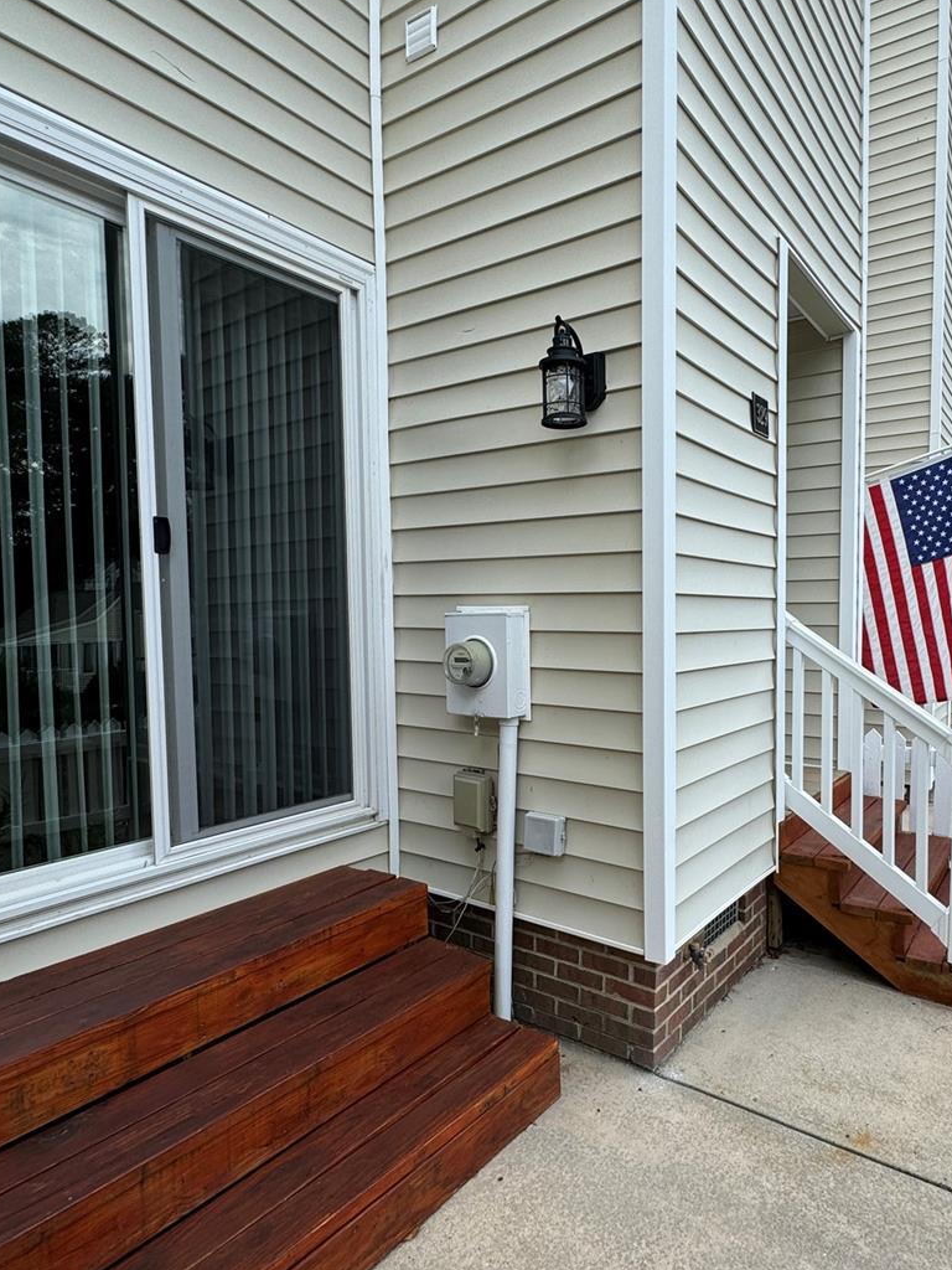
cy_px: 657
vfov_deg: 79.0
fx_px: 770
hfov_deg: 62.4
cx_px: 604
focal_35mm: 21
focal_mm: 2.22
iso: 50
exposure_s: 1/720
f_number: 2.2
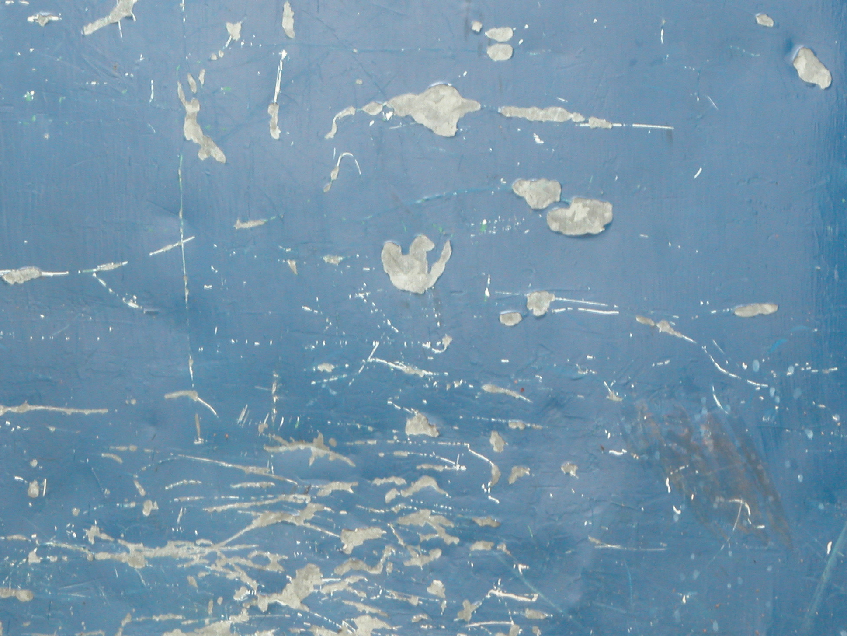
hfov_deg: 11.2
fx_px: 4331
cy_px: 333
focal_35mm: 177
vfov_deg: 8.4
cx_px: 341
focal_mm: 34.7
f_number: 7.7
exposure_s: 1/2
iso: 100
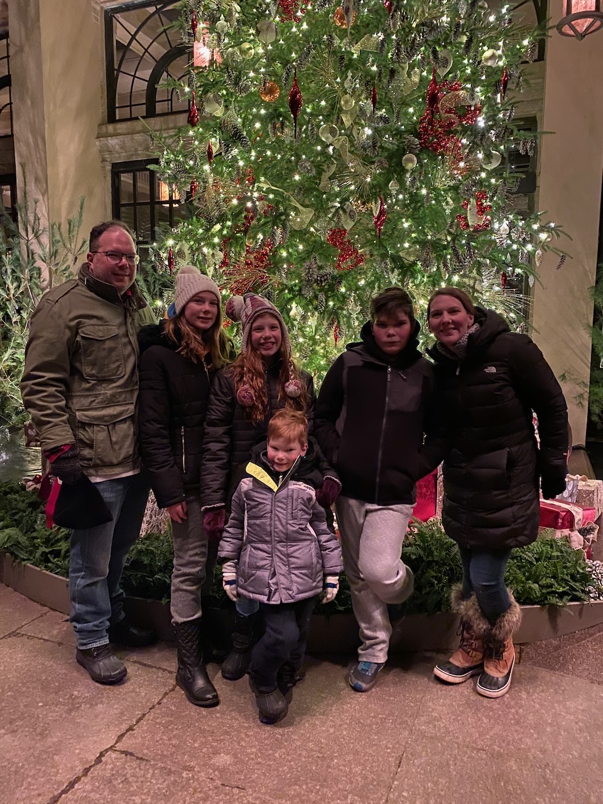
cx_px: 302
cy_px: 402
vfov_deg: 67.3
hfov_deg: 53.1
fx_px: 604
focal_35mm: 26
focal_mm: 4.25
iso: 1000
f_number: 1.8
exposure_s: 1/24
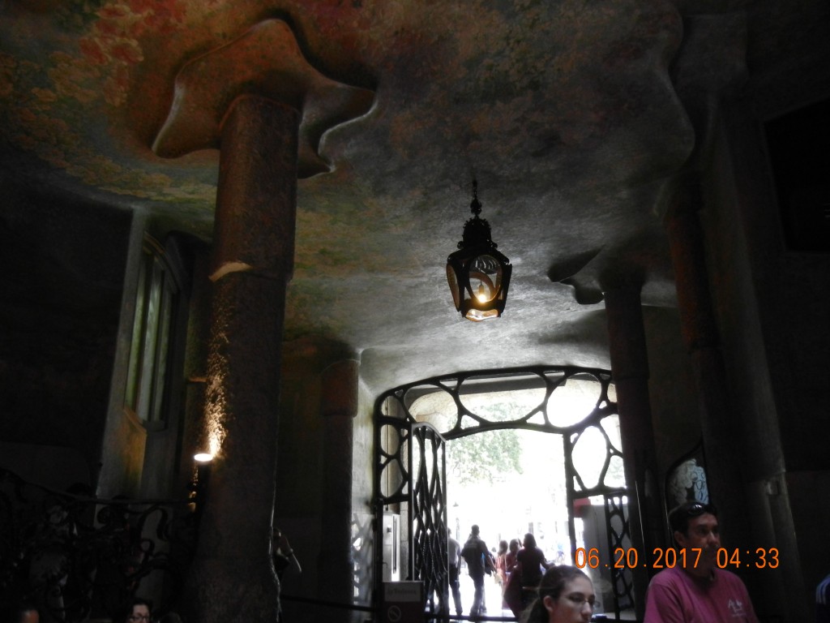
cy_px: 312
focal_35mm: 30
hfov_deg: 60.0
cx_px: 415
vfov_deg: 46.8
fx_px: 719
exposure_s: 1/109
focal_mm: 5.4
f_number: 3.5
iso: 640
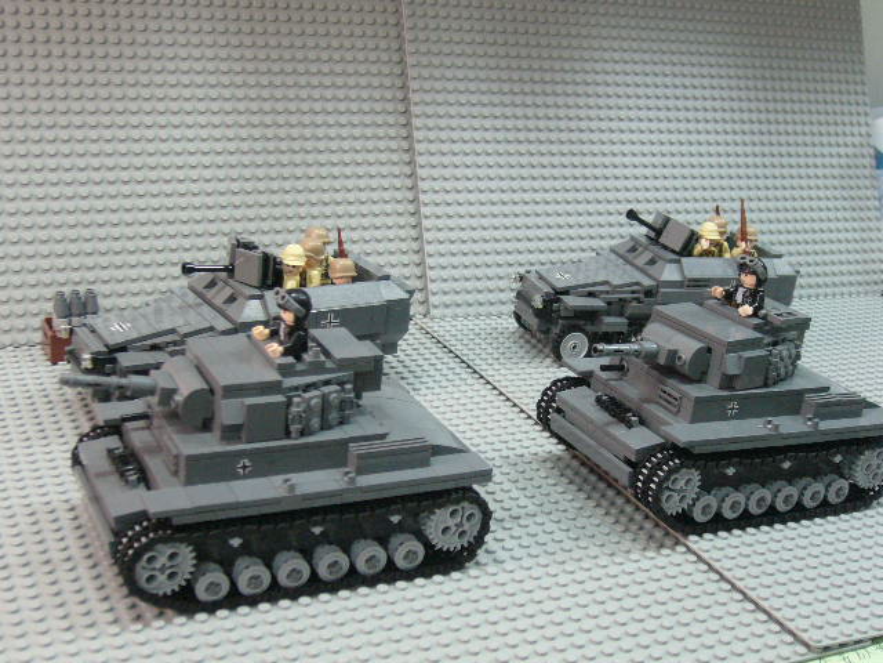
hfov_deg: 38.2
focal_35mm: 50
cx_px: 442
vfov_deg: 29.1
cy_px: 332
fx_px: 1275
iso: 200
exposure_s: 1/13
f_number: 3.3
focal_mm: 8.3
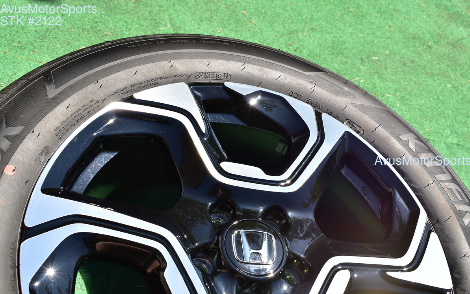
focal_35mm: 40
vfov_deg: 32.0
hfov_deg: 49.3
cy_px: 142
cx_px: 236
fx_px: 512
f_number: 8
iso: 100
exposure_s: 1/160
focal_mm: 26
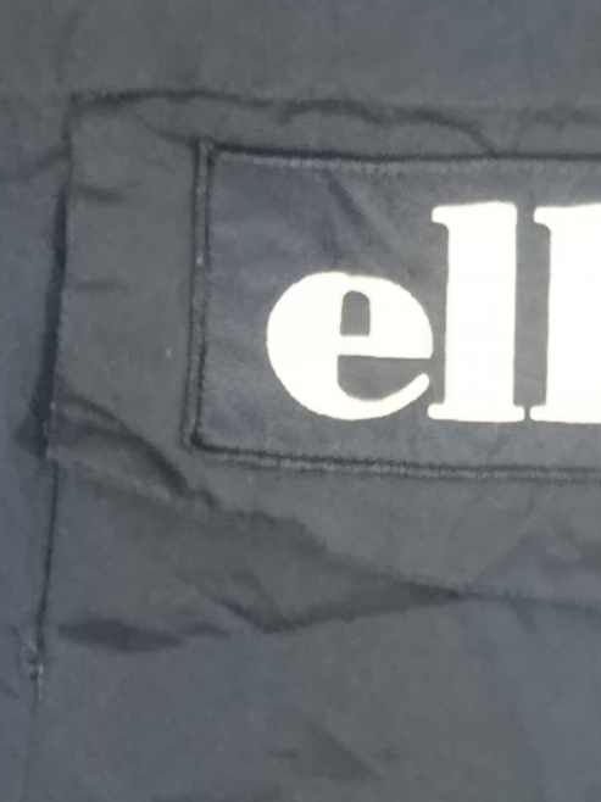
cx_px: 902
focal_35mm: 146
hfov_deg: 9.8
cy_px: 887
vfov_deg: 13.3
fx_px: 3382
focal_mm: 5.24
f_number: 1.7
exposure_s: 1/16.7
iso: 5506
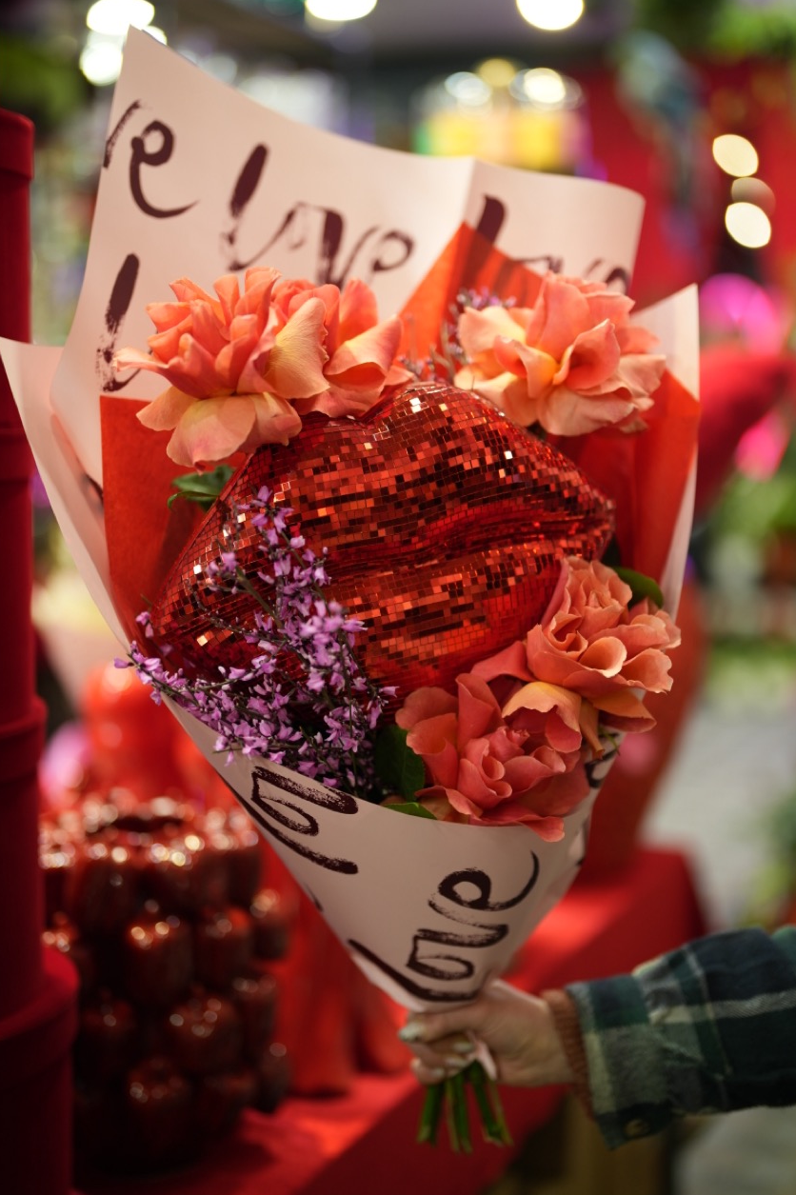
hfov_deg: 26.5
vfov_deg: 38.9
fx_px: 1692
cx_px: 401
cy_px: 600
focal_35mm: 51
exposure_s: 1/50
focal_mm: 50
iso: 250
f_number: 1.2
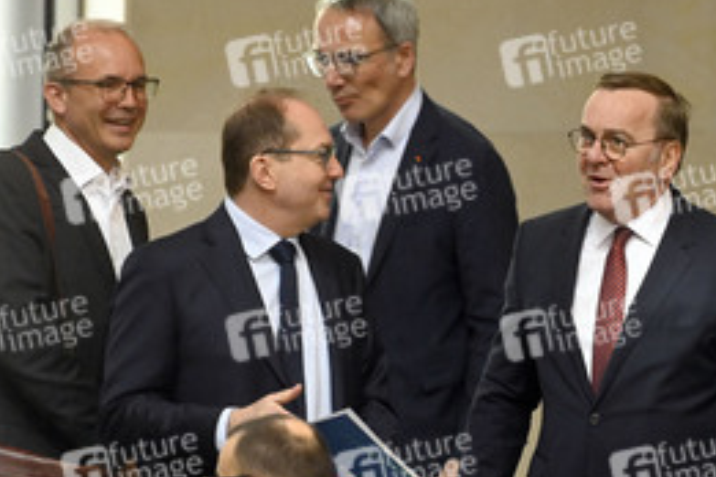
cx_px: 608
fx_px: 14080
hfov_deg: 2.9
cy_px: 398
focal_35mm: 708
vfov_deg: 1.9
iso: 10000
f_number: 5.6
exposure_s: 1/400
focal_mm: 410
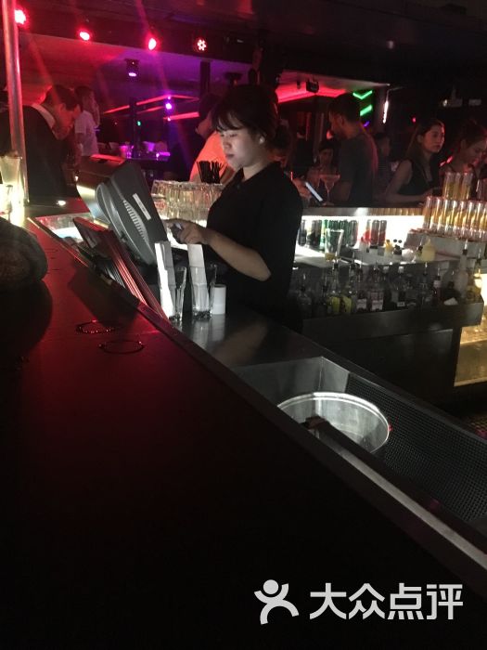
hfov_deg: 48.2
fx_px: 544
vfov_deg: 61.7
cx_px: 244
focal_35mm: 29
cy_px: 325
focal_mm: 4.15
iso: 800
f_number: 2.2
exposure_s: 1/17
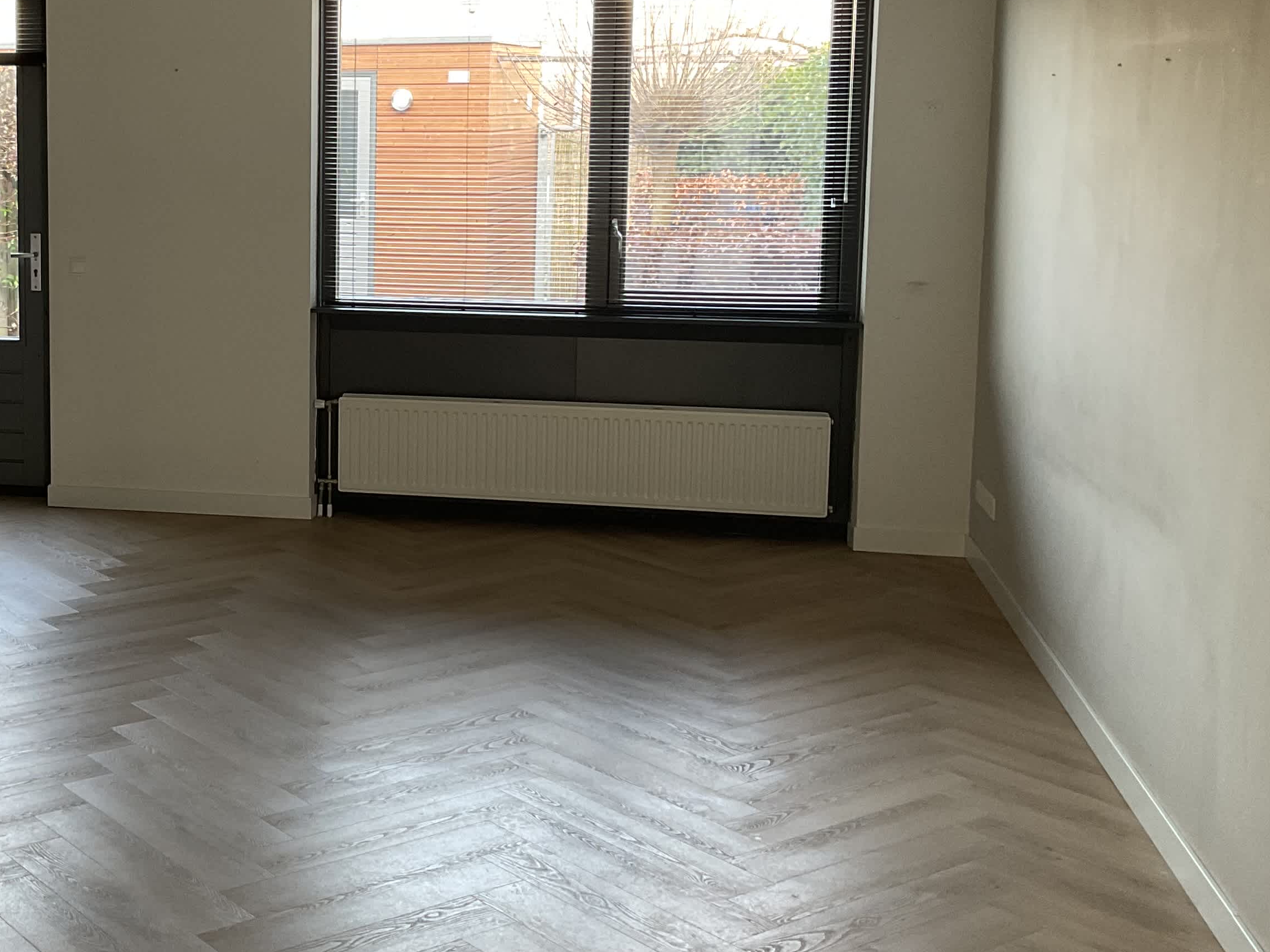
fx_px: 1871
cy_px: 324
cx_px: 228
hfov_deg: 36.1
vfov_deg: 28.4
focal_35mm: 51
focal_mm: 3
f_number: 1.8
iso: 64
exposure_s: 1/50
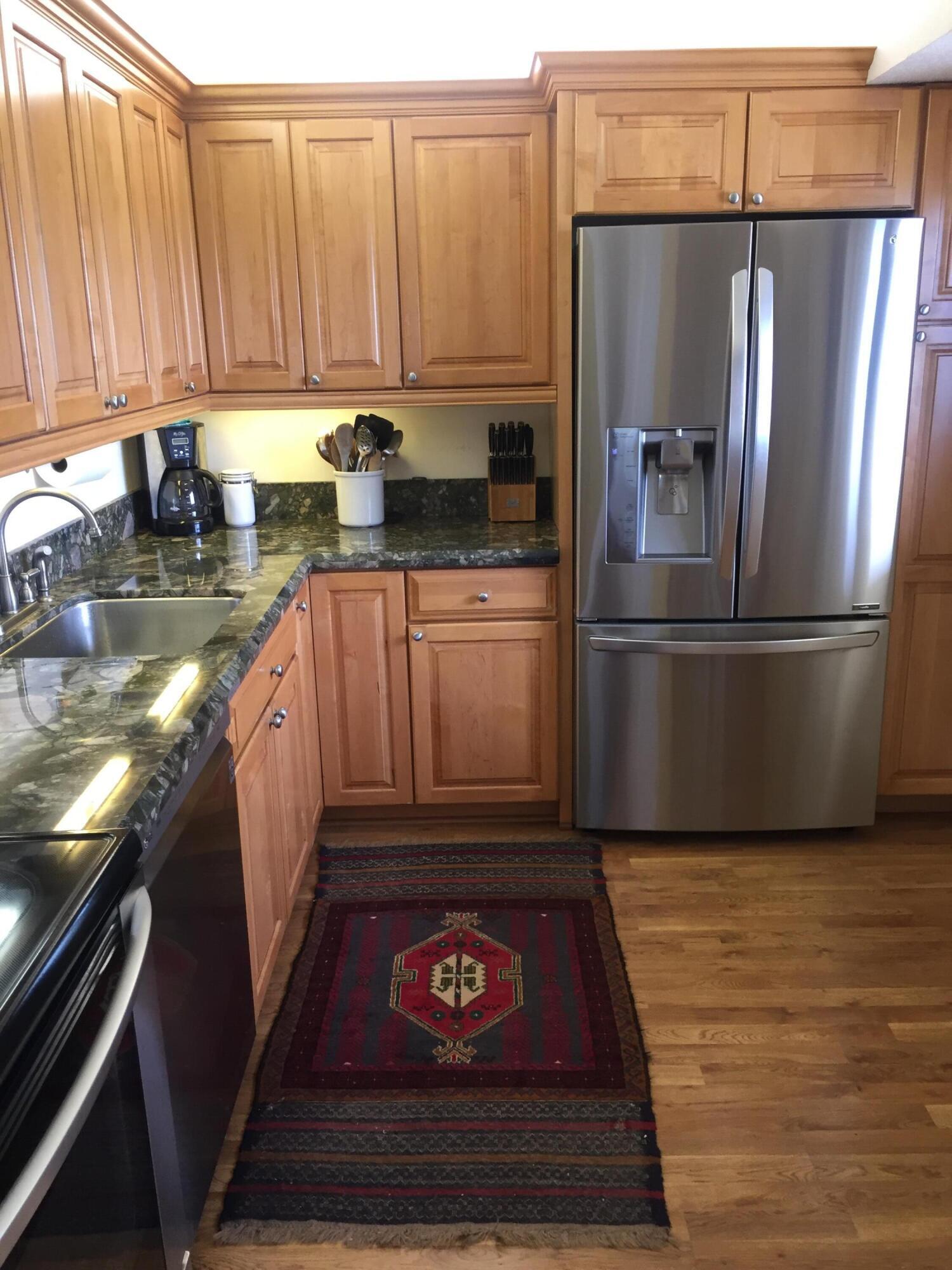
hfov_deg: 48.2
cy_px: 635
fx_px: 1063
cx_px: 476
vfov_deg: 61.7
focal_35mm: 29
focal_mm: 4.15
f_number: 2.2
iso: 80
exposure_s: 1/30
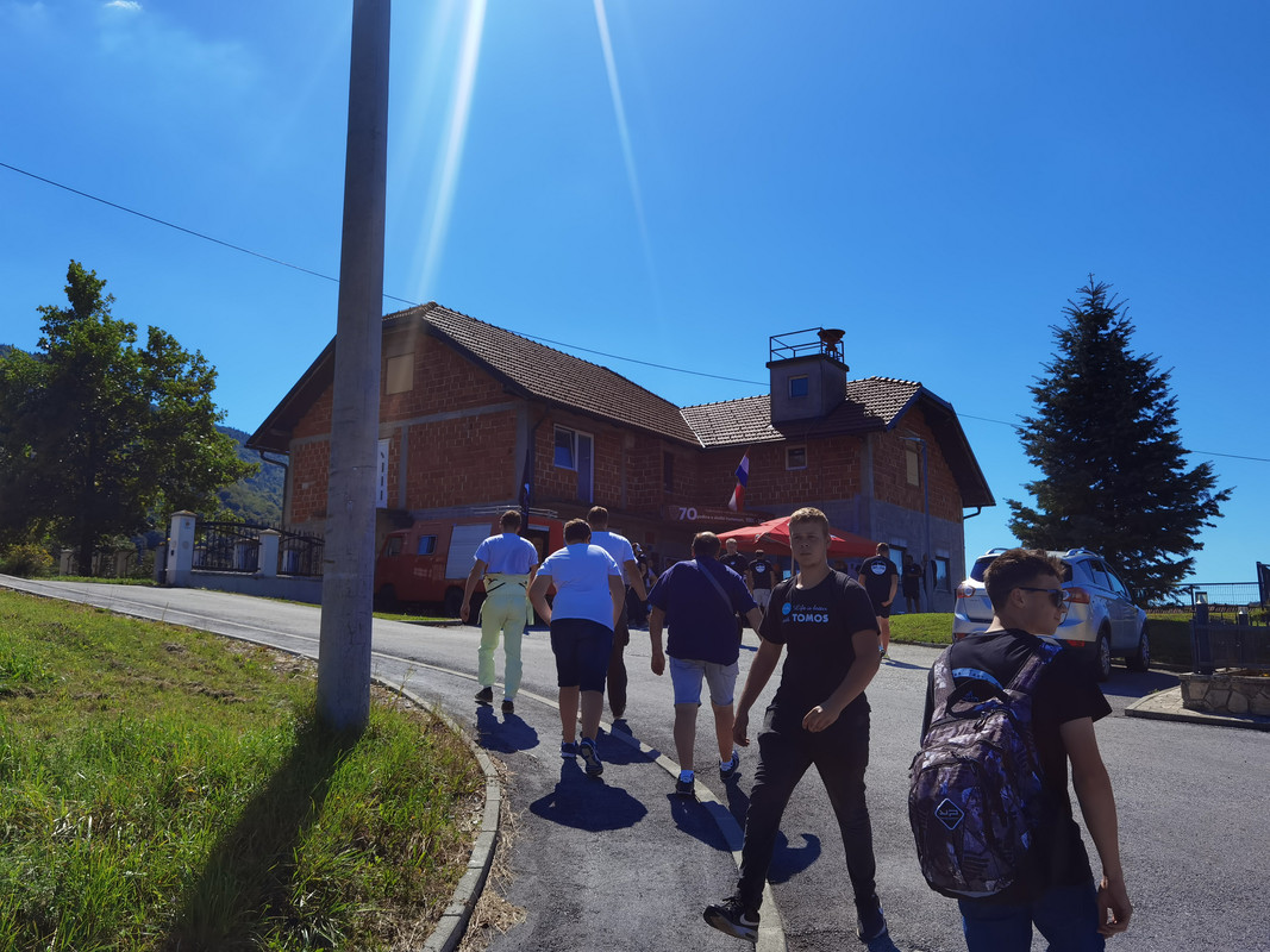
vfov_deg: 51.3
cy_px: 476
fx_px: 990
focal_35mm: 27
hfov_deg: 65.3
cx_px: 635
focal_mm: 6.71
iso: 50
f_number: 1.9
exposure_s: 1/7752
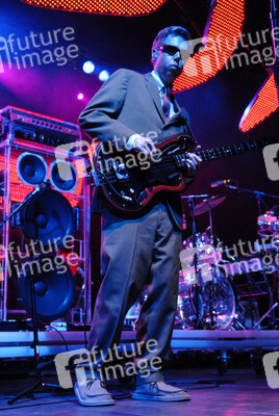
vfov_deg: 41.1
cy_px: 208
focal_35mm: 48
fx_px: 556
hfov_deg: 28.2
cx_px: 140
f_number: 4
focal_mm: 32
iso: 800
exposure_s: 1/60
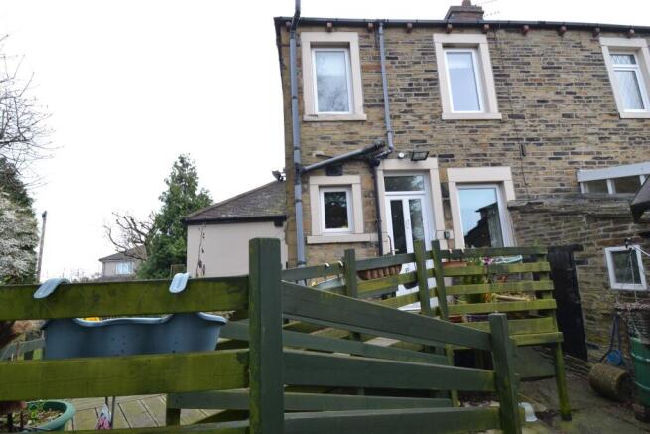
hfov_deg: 92.4
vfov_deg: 69.7
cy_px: 217
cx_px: 325
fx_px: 312
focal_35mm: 17
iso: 220
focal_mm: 11.5
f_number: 5.6
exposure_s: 1/125
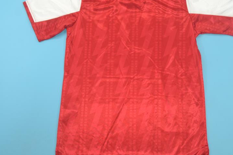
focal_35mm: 45
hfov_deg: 43.5
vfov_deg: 29.8
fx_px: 291
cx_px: 134
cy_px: 64
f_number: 5.6
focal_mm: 20
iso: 200
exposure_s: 1/60
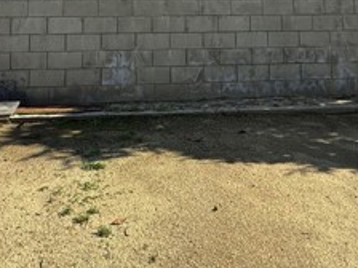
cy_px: 3
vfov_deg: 33.1
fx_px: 414
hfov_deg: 46.8
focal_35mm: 40
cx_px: 182
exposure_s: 1/804
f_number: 2.2
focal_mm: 2.22
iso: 50
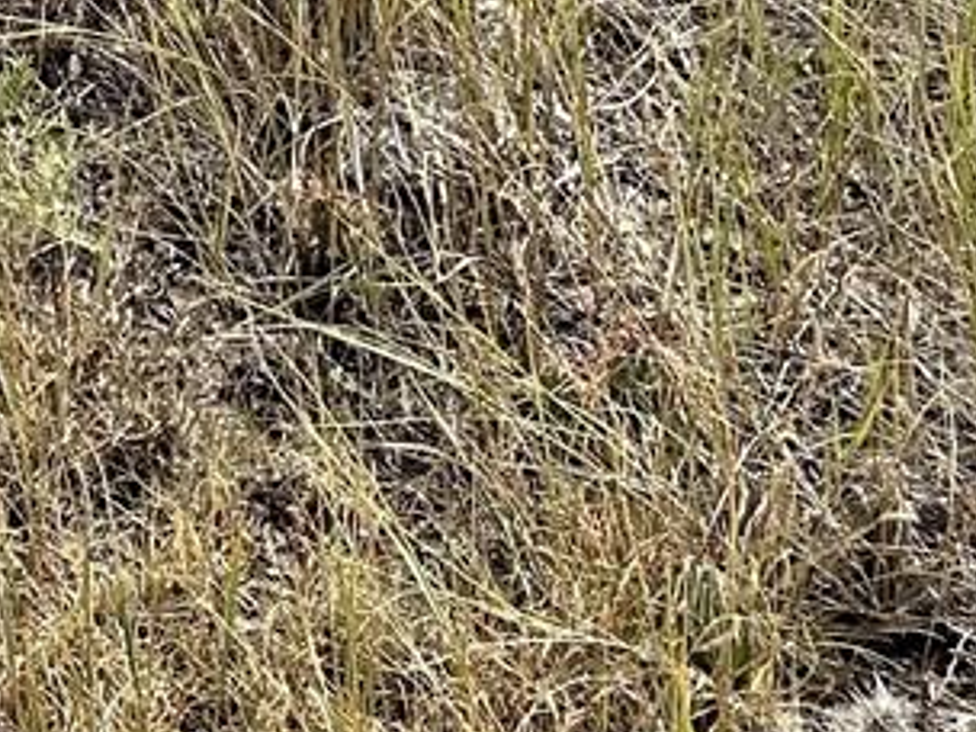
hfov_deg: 13.5
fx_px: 3863
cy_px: -1108
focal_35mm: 137
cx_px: -494
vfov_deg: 9.5
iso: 32
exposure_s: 1/4292
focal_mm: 4.2
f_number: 1.6
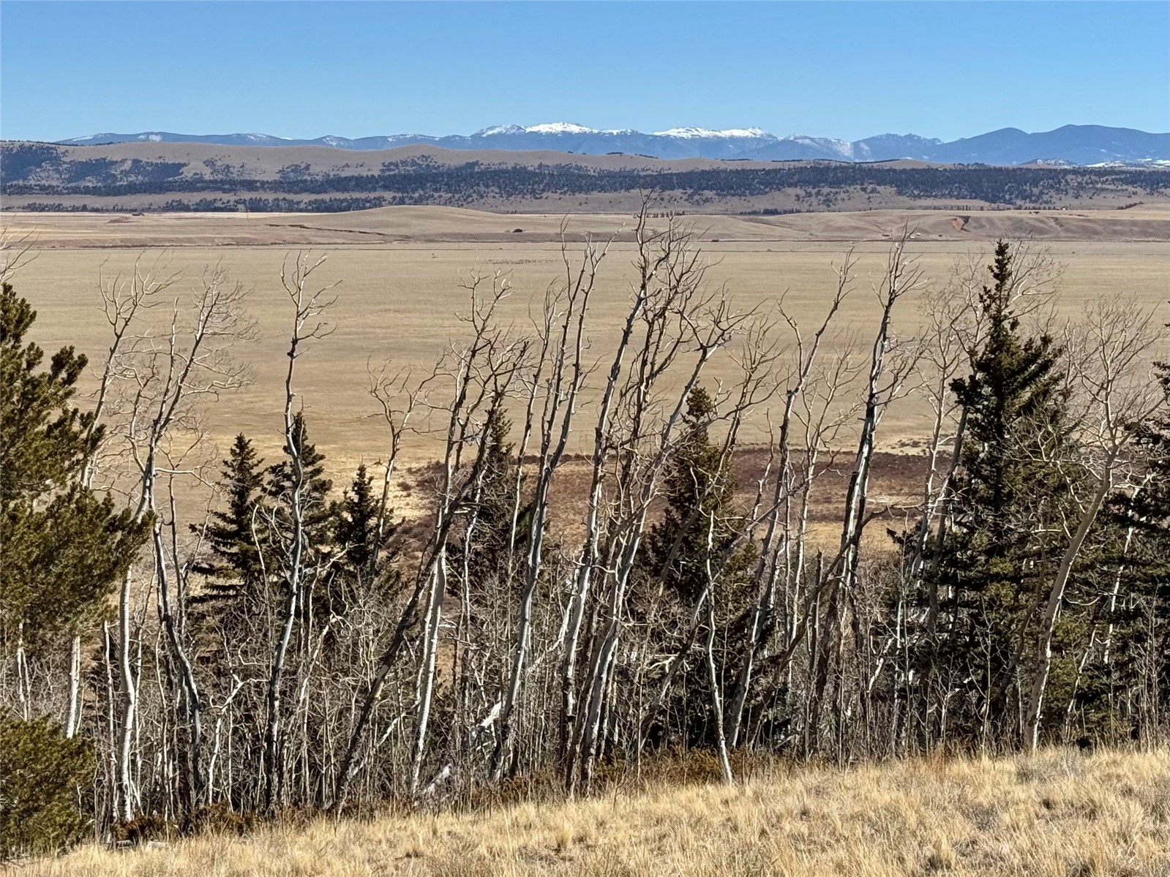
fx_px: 1622
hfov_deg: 39.7
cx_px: 585
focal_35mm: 48
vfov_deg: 30.3
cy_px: 438
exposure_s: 1/7092
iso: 64
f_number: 1.78
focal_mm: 6.76
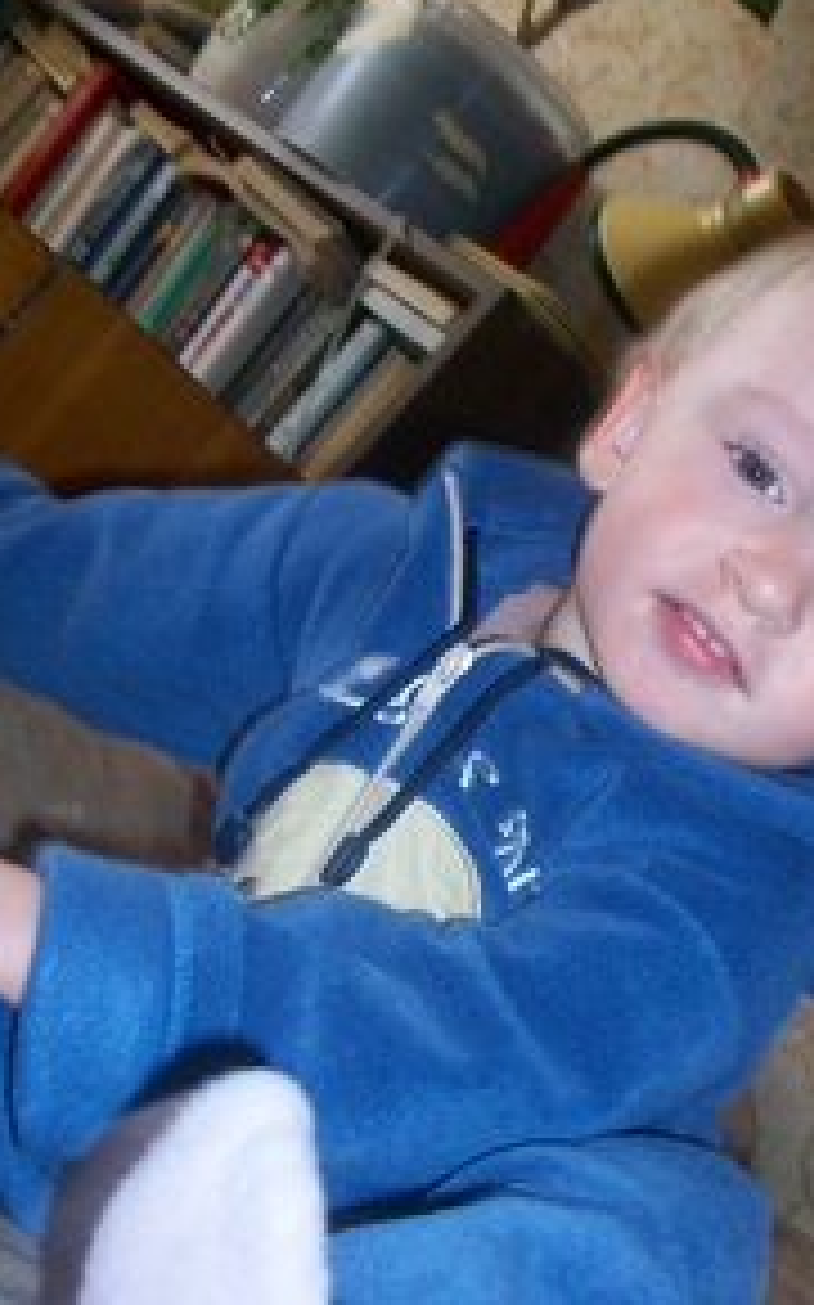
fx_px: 1990
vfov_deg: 36.2
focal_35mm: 56
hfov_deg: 23.1
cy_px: 734
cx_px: 396
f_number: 2.8
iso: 160
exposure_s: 1/60
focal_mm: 5.7
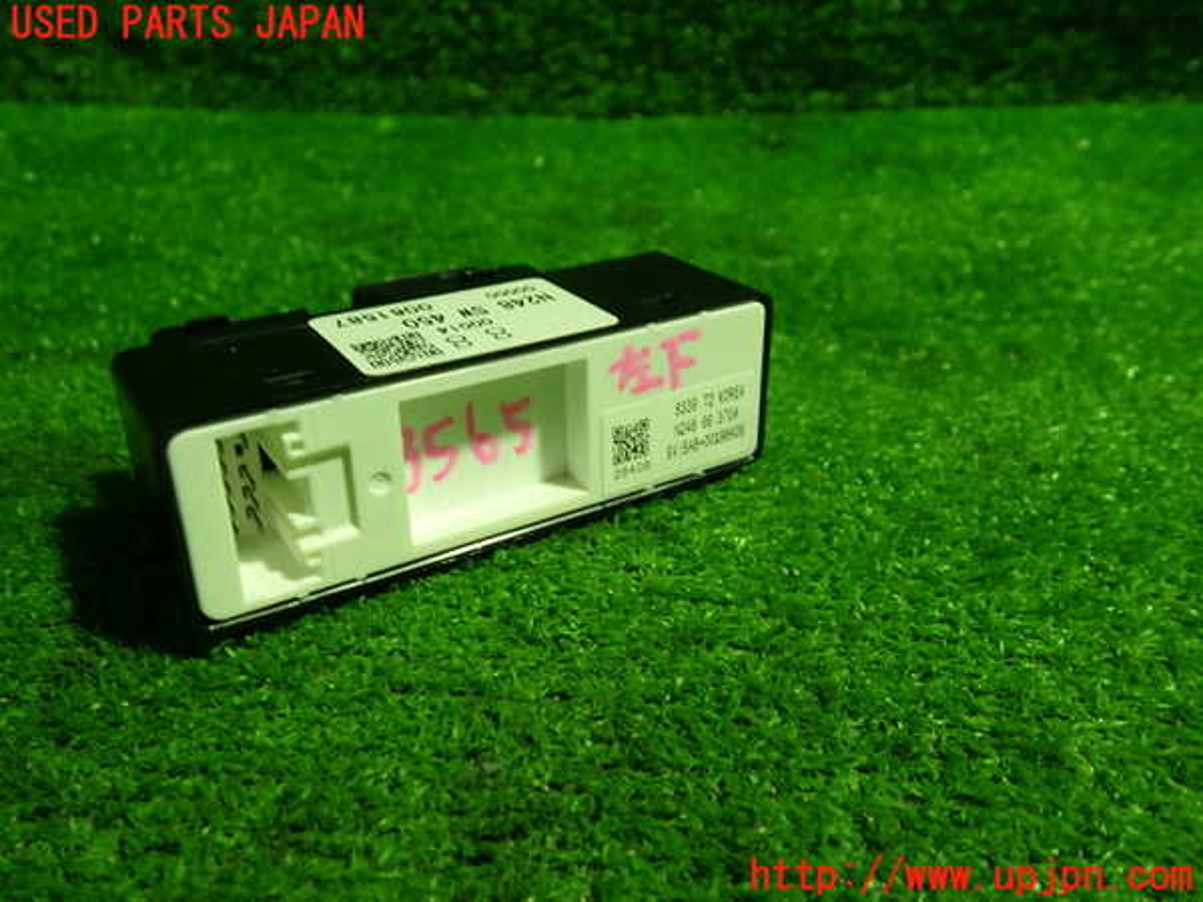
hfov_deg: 60.0
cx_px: 602
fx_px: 1043
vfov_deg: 46.8
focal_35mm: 30
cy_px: 451
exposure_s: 1/40
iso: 200
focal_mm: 5.4
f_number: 2.3
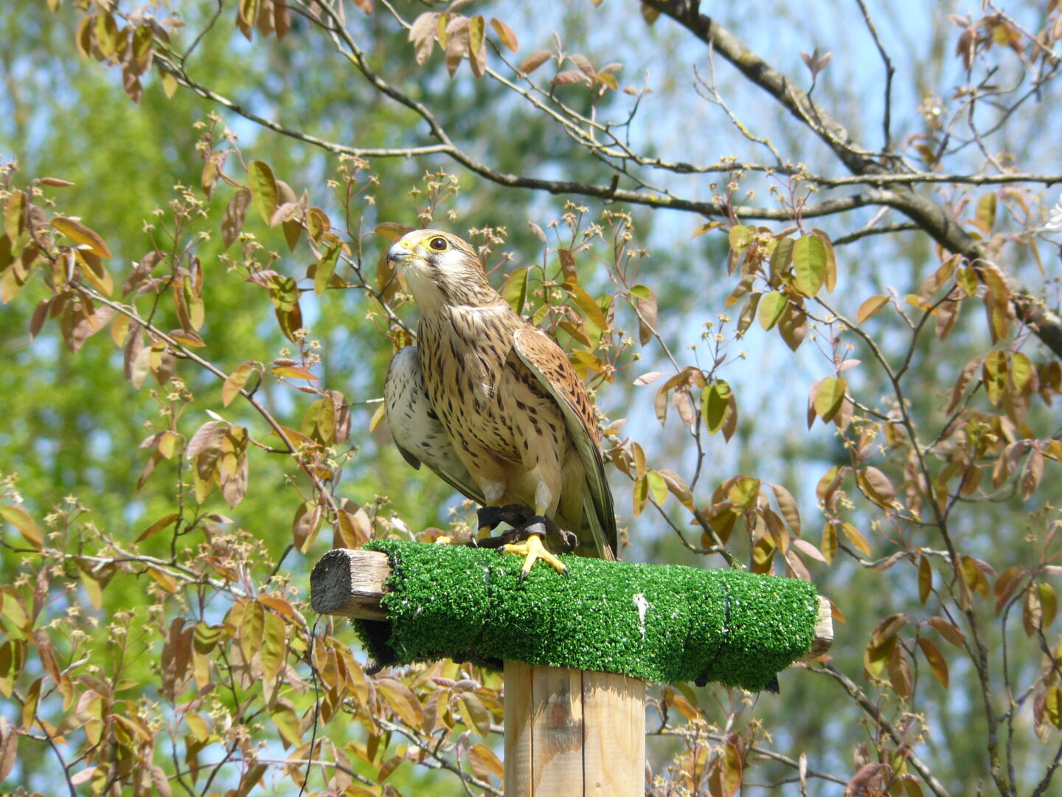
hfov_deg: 4.6
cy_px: 398
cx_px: 531
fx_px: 13254
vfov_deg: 3.4
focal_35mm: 432
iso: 100
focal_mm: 72
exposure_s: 1/125
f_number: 7.1
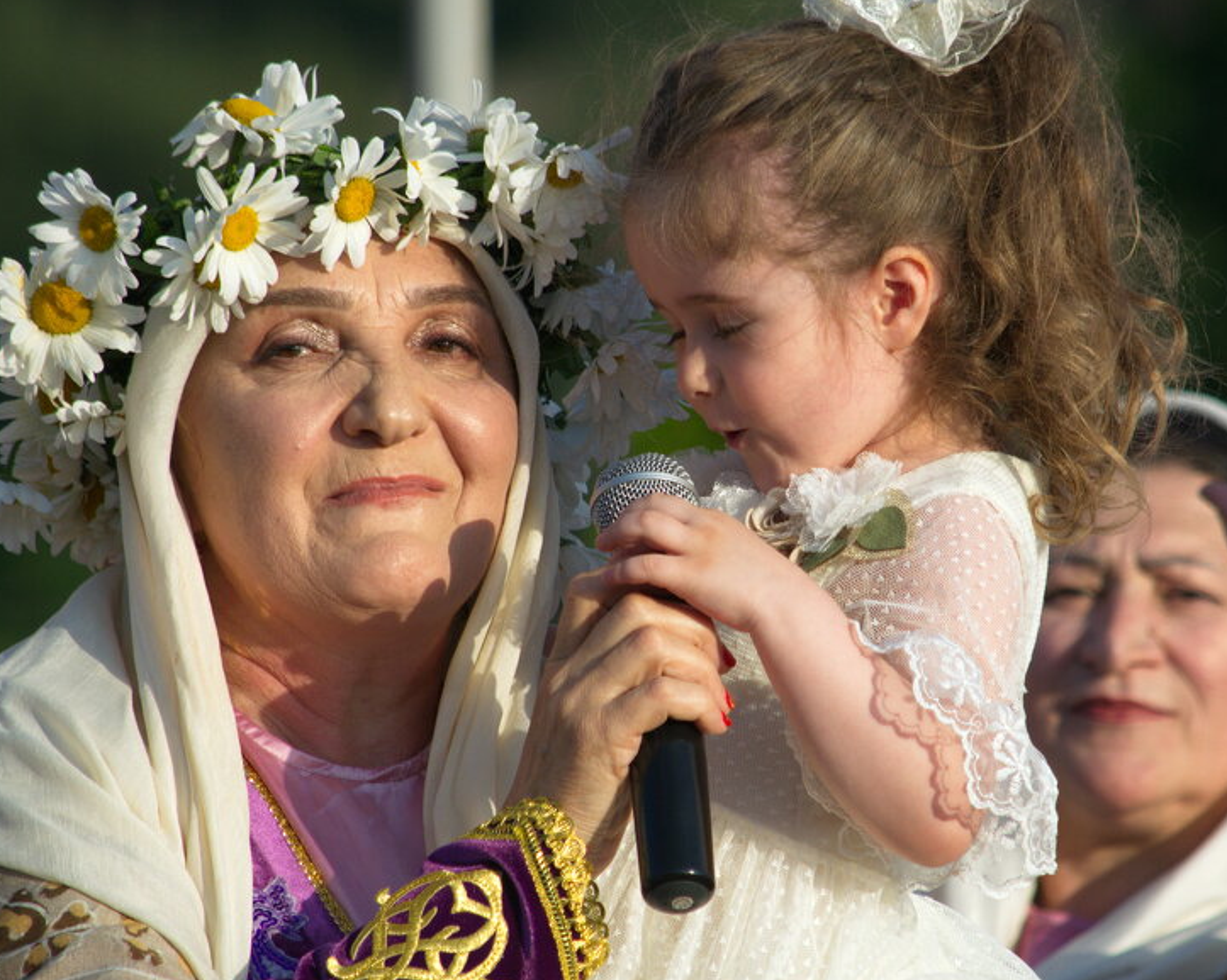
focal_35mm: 701
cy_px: 468
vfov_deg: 2.2
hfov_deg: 2.8
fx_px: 25450
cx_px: 762
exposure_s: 1/1250
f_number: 7.1
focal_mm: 300
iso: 400
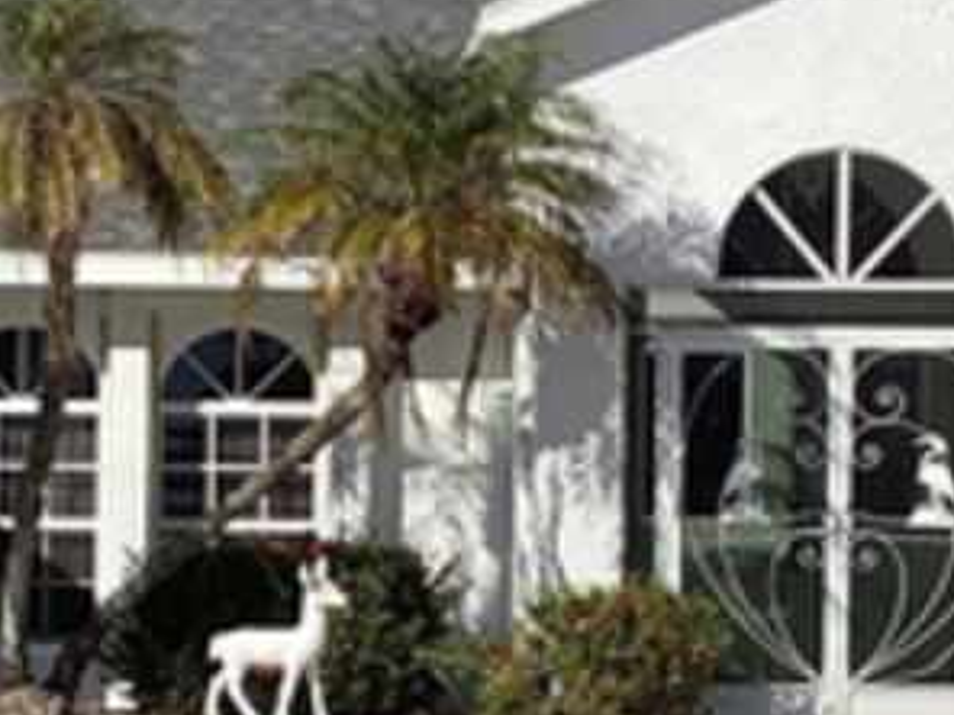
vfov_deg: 11.0
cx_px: 306
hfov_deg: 14.7
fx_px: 3693
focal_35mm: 134
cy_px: 696
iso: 25
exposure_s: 1/2092
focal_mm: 3.3
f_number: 2.4
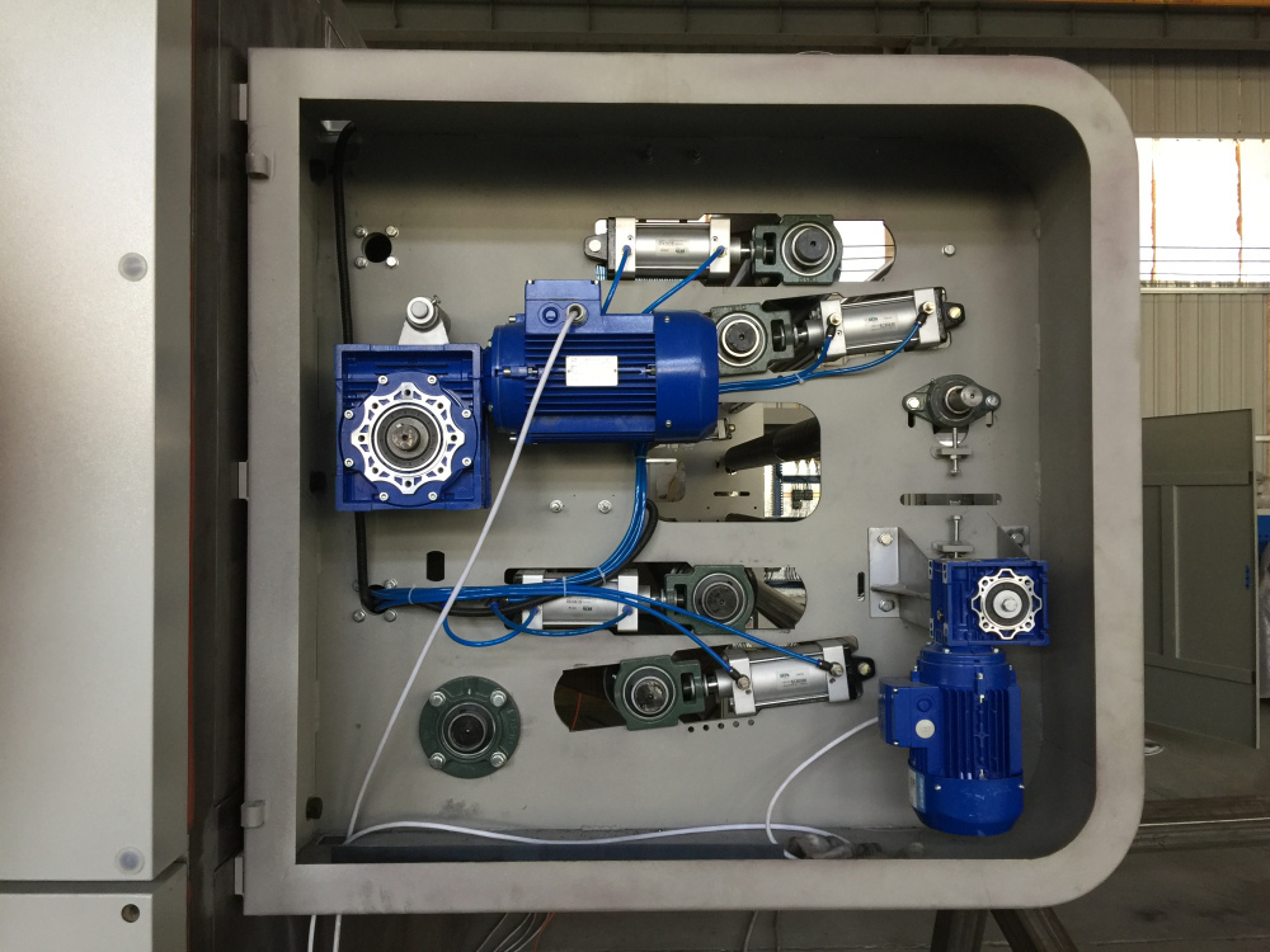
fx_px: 1064
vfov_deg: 48.2
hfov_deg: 61.7
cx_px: 635
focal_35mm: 29
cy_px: 476
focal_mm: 4.15
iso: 80
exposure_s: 1/17
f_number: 2.2
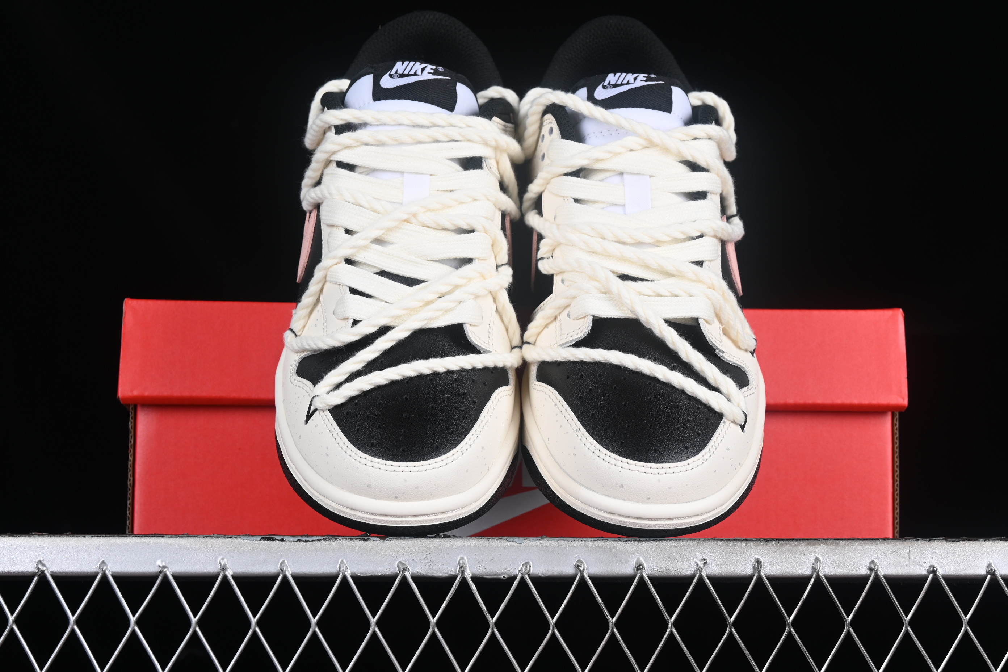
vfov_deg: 18.2
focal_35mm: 75
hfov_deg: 27.0
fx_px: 2100
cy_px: 336
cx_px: 504
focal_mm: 50
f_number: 8
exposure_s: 1/80
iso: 160
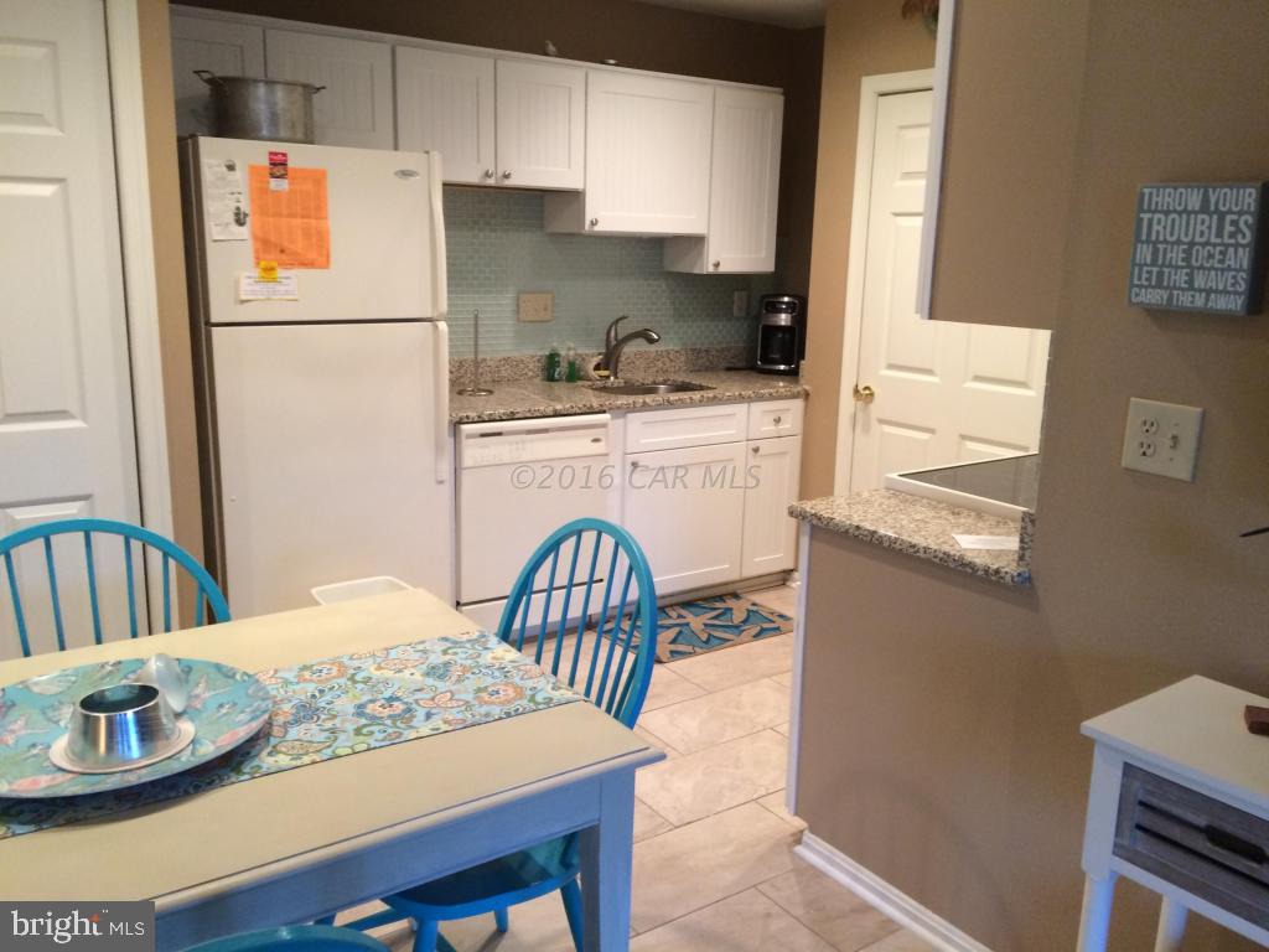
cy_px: 476
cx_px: 634
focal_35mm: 29
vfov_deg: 48.2
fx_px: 1063
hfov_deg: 61.7
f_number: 2.2
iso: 200
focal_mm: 4.15
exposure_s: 1/33
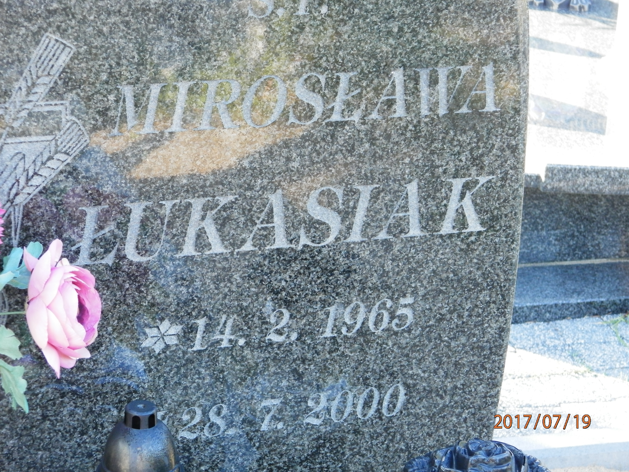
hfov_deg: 18.5
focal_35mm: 106
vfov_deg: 14.0
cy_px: 236
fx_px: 1926
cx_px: 314
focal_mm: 19
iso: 200
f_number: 4.5
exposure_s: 1/40
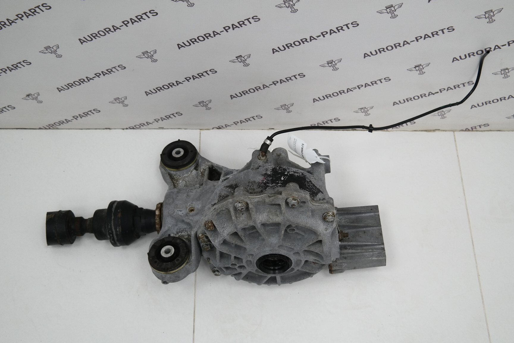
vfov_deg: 32.6
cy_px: 172
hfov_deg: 47.4
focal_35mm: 41
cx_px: 257
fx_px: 585
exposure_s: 1/80
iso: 200
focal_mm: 27
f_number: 4
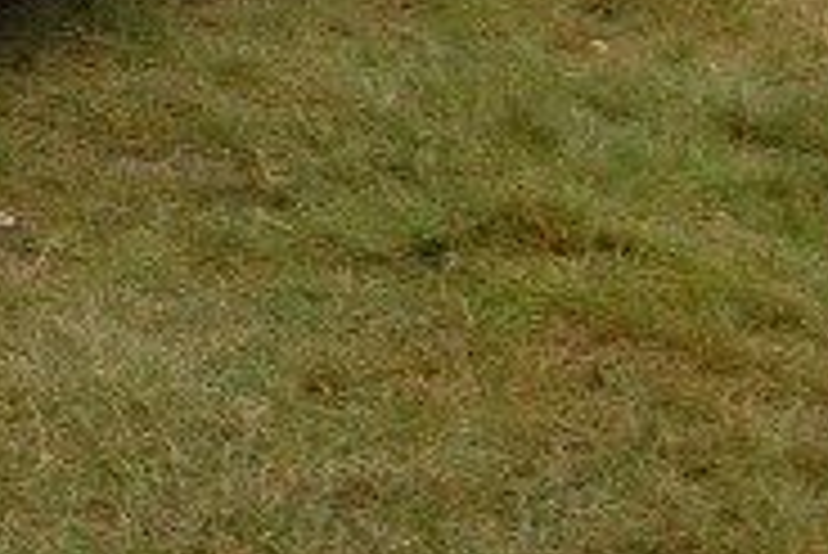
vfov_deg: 7.4
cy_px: -300
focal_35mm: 182
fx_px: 4189
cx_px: -907
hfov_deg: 10.3
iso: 200
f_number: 6.3
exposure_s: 1/160
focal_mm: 28
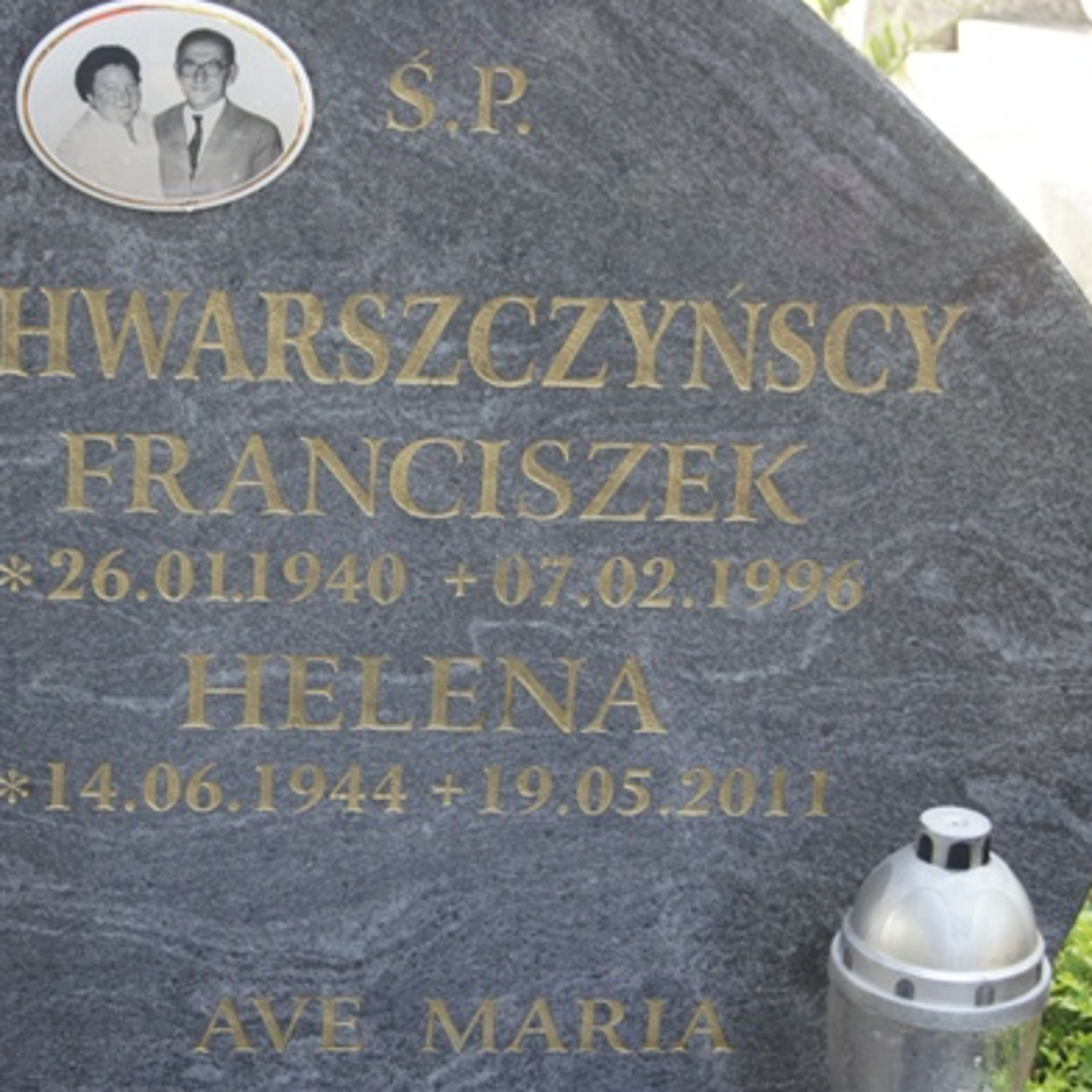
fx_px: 3712
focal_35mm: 104
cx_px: 368
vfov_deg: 16.7
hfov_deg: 16.7
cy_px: 535
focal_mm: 50
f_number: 5.6
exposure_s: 1/80
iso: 250
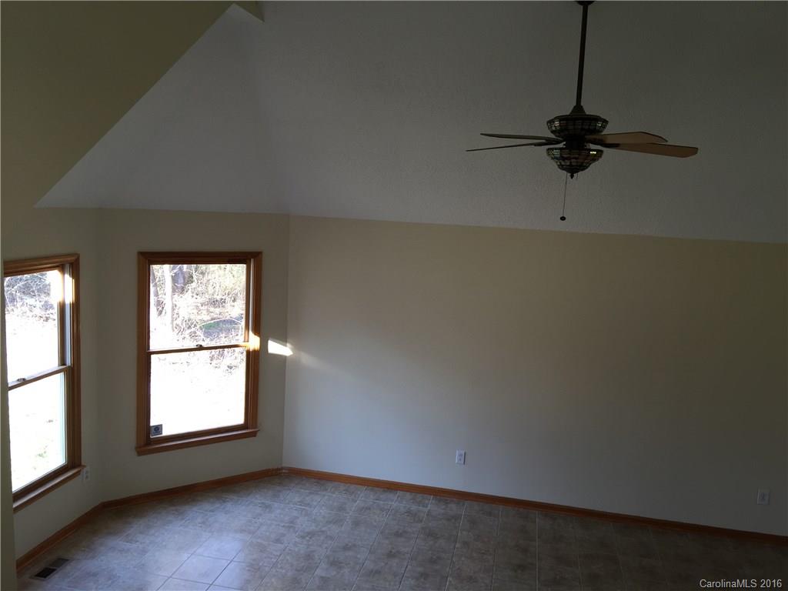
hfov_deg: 61.7
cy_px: 296
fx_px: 660
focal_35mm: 29
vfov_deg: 48.2
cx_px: 394
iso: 32
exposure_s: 1/30
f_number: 2.2
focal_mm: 4.15
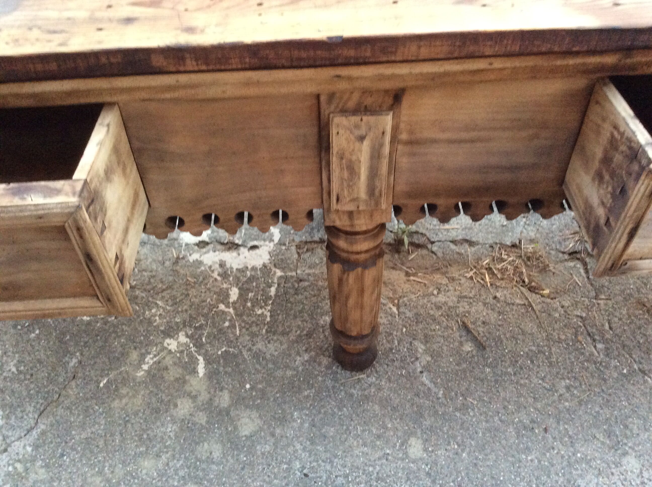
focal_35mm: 32
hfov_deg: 56.9
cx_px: 326
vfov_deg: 44.1
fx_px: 602
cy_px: 244
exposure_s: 1/25
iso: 320
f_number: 2.4
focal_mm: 3.3
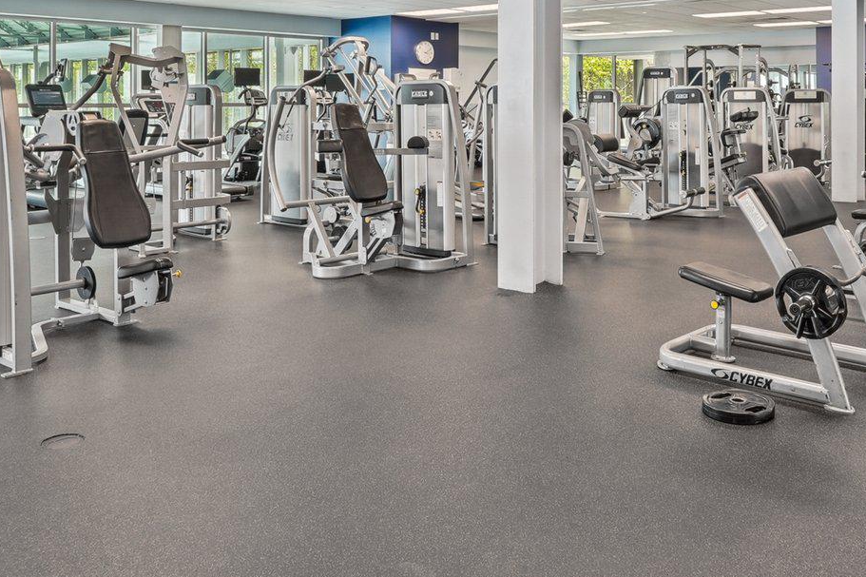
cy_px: 86
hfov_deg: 52.8
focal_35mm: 36
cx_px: 511
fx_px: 866
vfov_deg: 35.2
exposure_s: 1/2.5
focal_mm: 16
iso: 100
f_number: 6.3
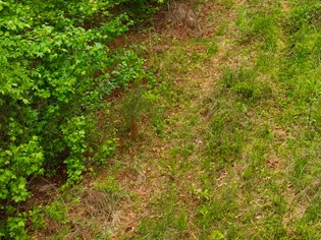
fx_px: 723
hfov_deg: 22.6
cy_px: -115
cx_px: 408
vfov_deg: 17.1
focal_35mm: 78
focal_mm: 12.29
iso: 100
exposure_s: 1/30
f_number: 2.8
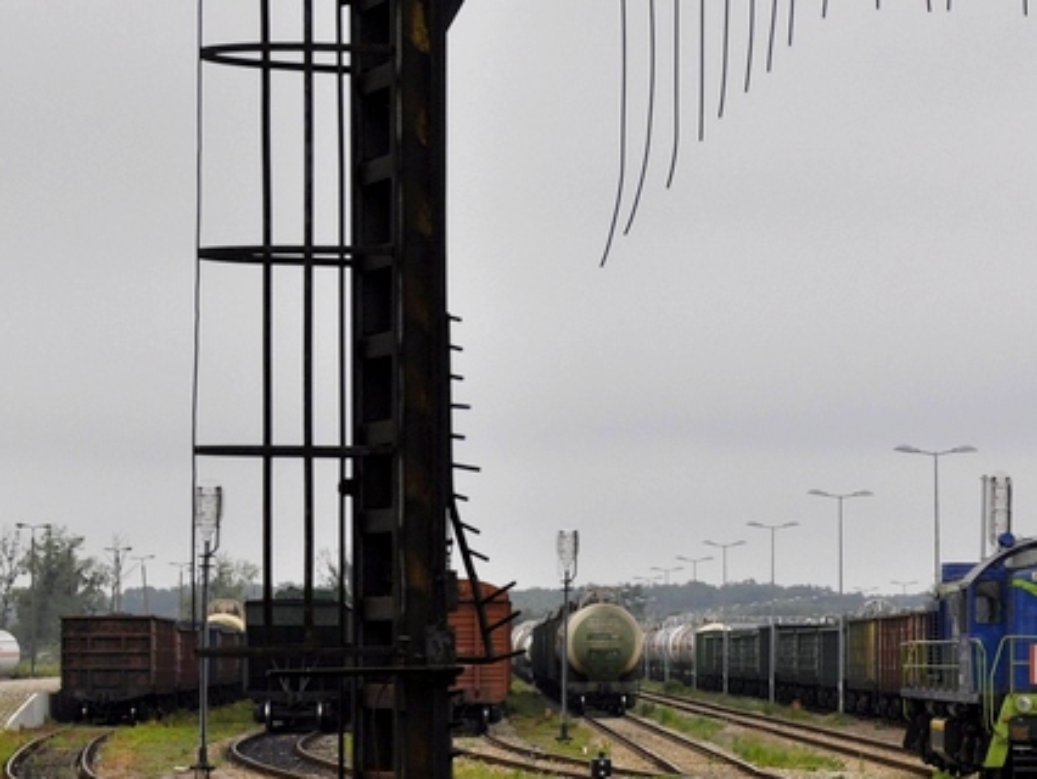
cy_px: 511
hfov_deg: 13.5
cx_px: 830
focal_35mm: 145
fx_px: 4346
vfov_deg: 10.2
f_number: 8
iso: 200
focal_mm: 42
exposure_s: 1/640
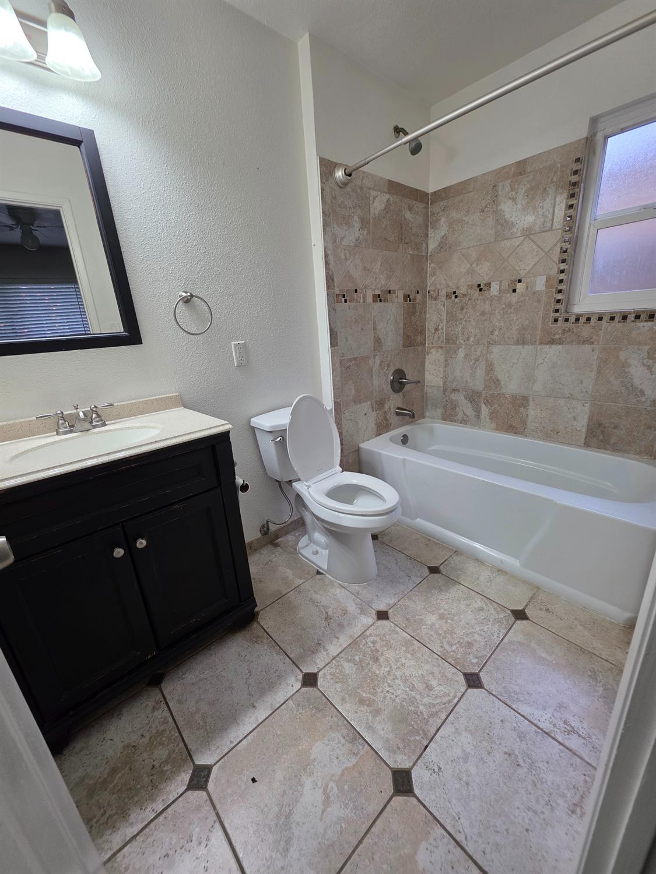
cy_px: 437
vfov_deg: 106.2
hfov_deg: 89.9
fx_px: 328
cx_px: 328
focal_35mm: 13
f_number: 1.9
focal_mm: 2.2
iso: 125
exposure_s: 1/120
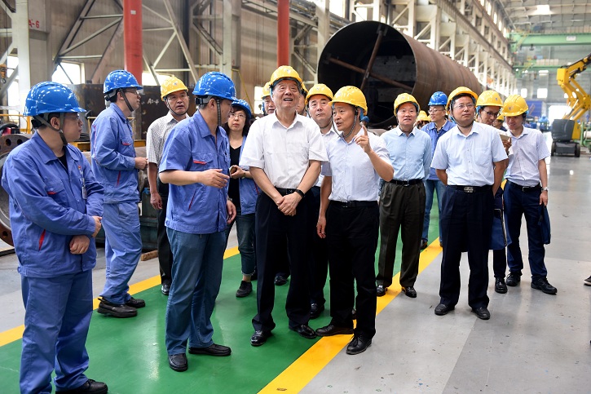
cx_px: 296
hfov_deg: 58.7
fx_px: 525
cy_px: 197
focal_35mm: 32
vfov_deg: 41.1
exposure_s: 1/80
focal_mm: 32
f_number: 3.2
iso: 1000
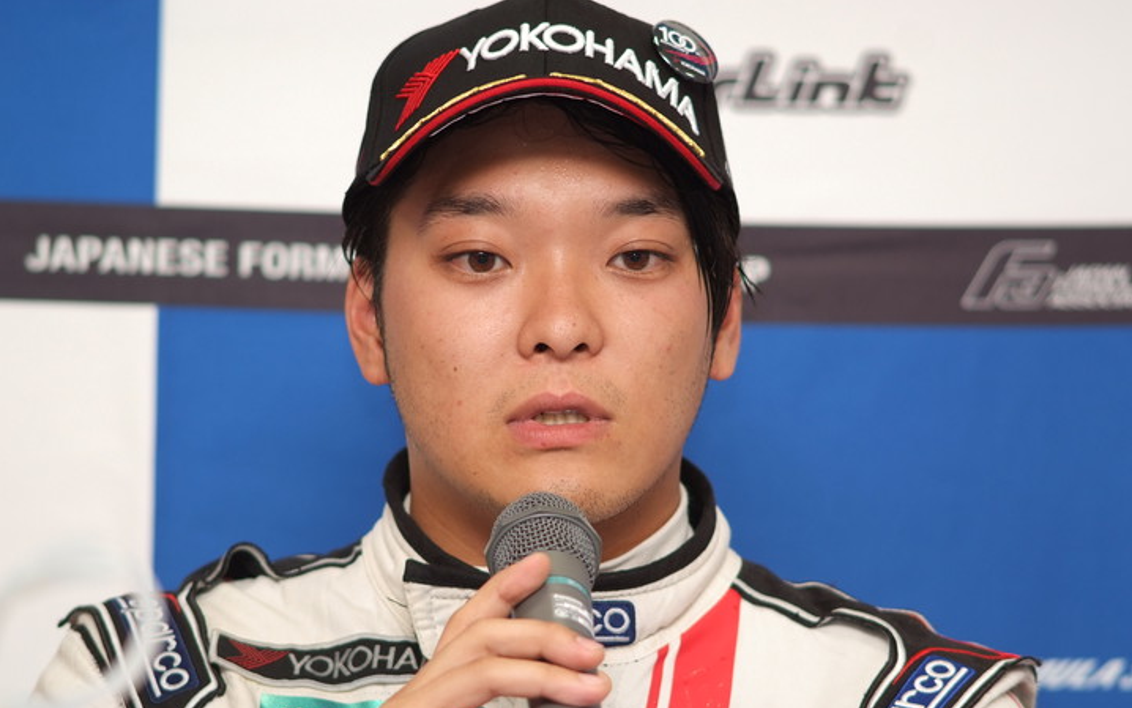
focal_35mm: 276
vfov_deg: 4.8
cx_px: 566
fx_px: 8516
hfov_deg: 7.6
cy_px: 375
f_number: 2.8
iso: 400
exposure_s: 1/250
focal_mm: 180
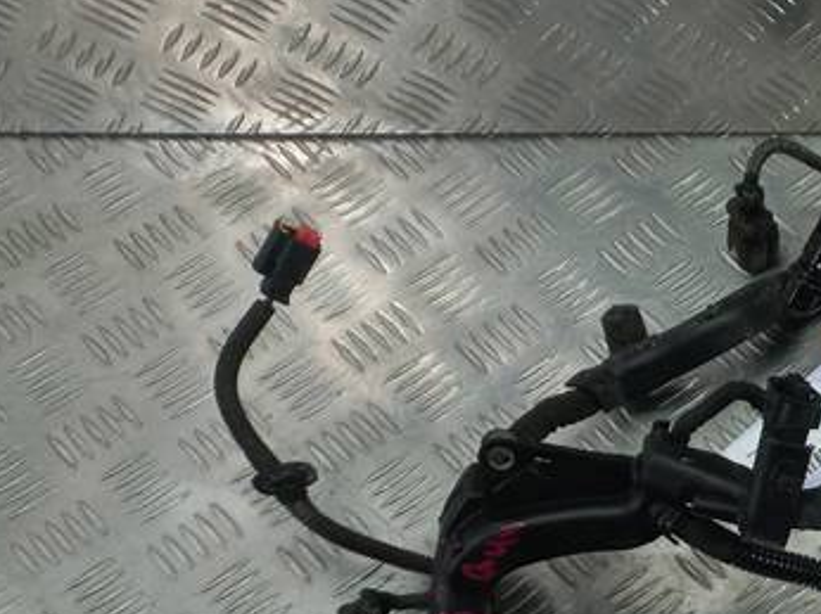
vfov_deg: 18.9
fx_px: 1754
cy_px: 706
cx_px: 1146
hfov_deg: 22.7
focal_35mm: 74
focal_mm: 4.6
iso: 50
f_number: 1.8
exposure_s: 1/50
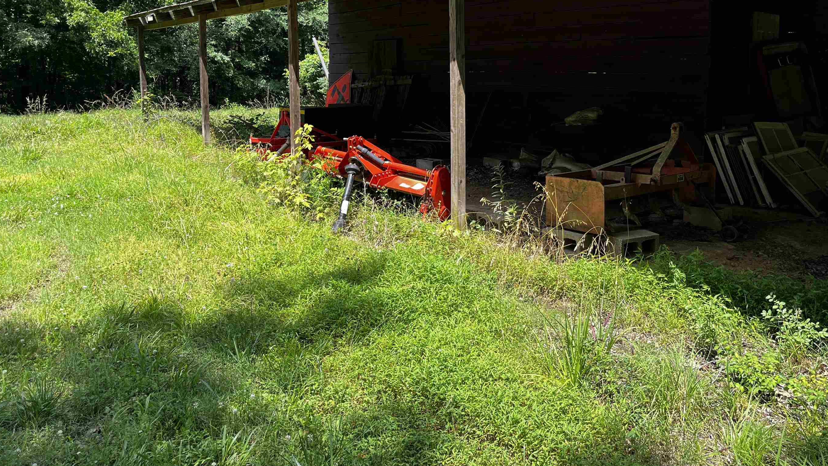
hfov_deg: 61.0
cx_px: 441
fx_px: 703
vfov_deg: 36.2
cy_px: 143
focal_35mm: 32
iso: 50
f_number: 1.6
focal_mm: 5.1
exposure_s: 1/878
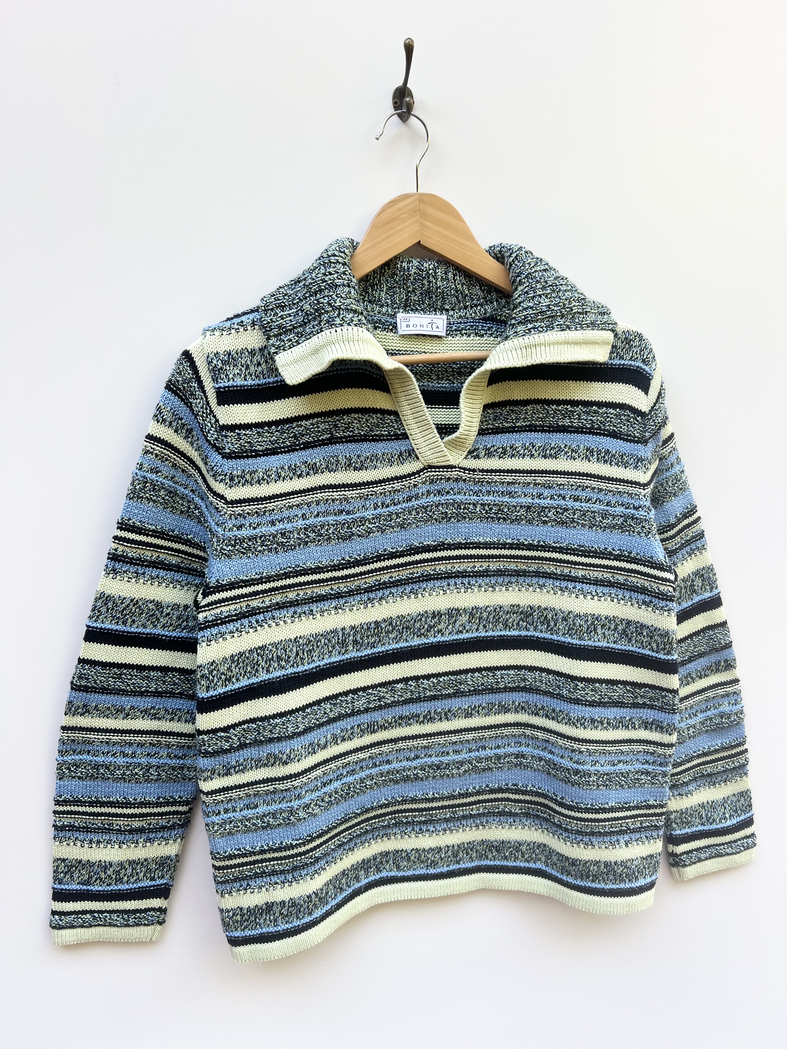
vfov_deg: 67.3
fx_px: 788
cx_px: 394
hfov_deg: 53.1
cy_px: 524
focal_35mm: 26
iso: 50
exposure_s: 1/121
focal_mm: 5.7
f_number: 1.5
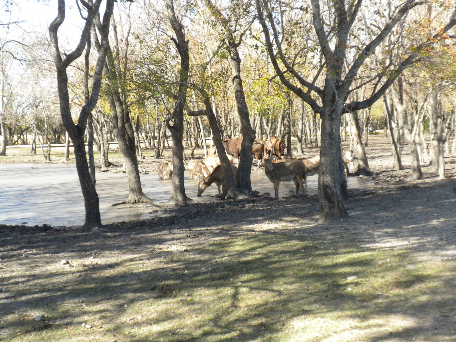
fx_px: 685
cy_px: 171
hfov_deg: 36.8
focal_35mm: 52
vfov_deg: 28.0
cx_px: 228
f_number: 4.3
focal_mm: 9.1
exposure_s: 1/427
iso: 221
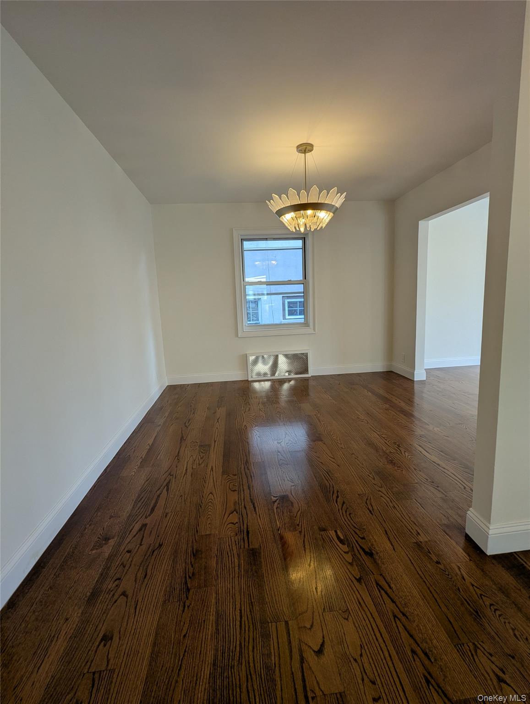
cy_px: 352
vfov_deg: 94.4
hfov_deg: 78.3
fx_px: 326
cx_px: 265
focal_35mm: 16
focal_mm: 2.35
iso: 46
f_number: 2.2
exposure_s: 1/76.7
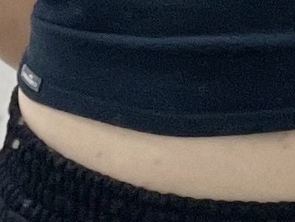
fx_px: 4653
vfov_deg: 2.7
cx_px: 343
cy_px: -272
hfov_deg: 3.6
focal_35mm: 546
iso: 160
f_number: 2
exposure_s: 1/100
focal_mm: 6
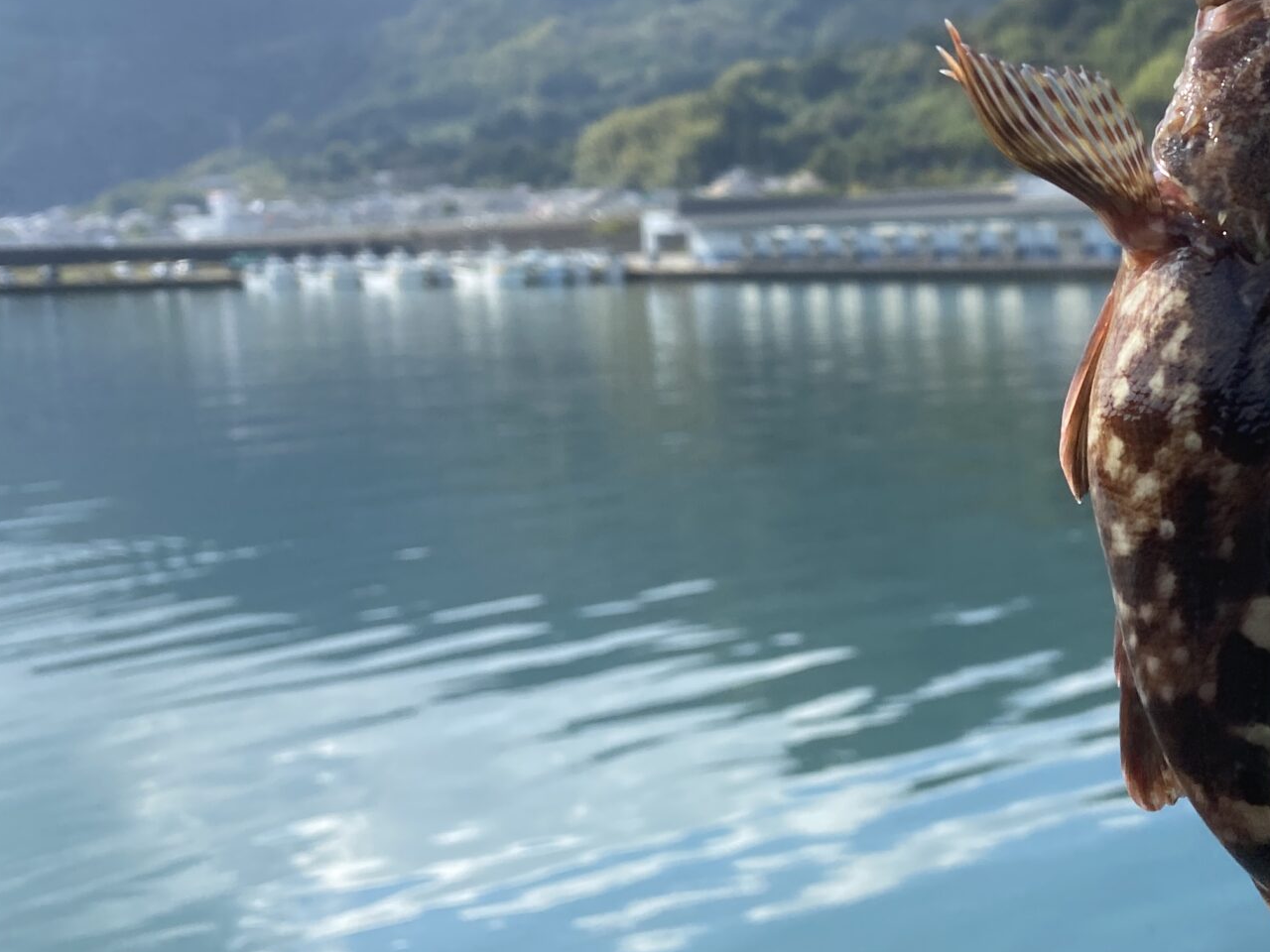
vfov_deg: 28.0
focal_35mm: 52
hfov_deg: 33.7
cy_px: 533
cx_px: 1263
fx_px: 1908
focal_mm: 4.25
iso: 32
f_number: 1.8
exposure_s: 1/1543
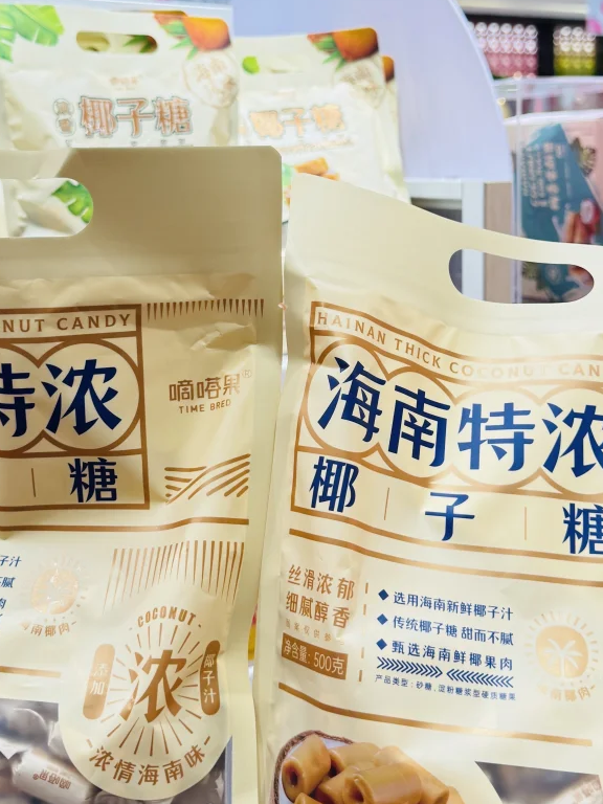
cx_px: 298
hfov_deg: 32.2
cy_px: 261
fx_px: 1045
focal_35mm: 45
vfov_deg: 41.5
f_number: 1.78
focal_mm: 6.76
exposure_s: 1/100
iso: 125
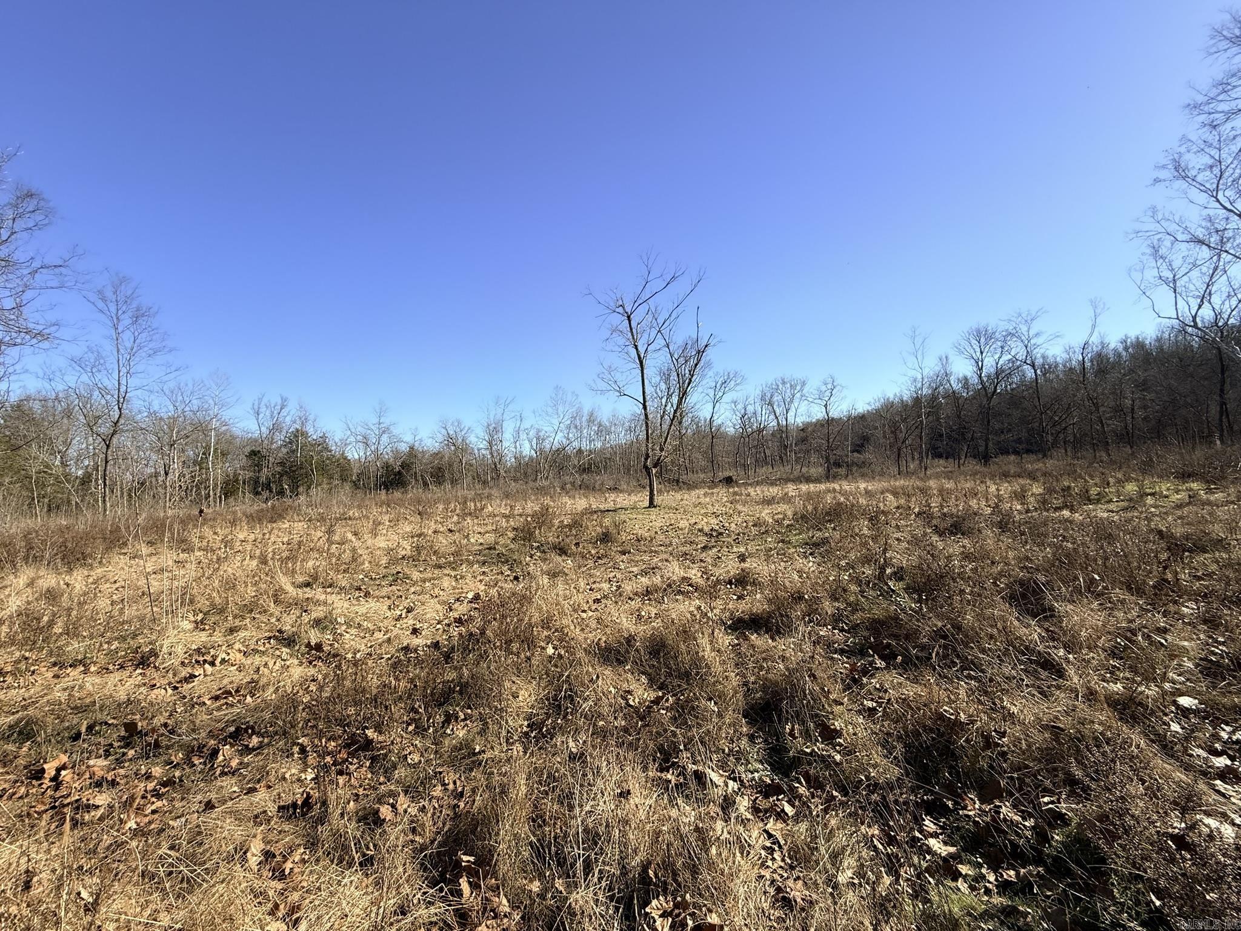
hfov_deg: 102.1
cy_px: 466
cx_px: 620
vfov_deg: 85.7
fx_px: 502
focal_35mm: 14
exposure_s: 1/1368
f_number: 2.2
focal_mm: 2.22
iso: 50
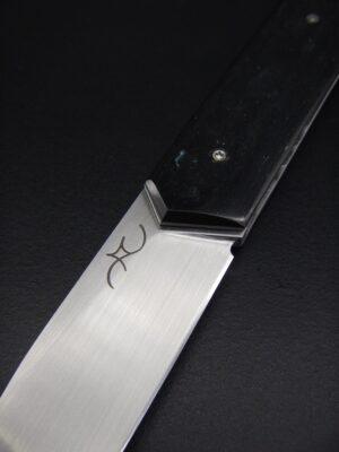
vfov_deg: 40.4
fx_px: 614
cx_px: 170
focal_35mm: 47
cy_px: 226
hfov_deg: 30.9
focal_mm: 8.4
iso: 400
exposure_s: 1/25
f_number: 4.1
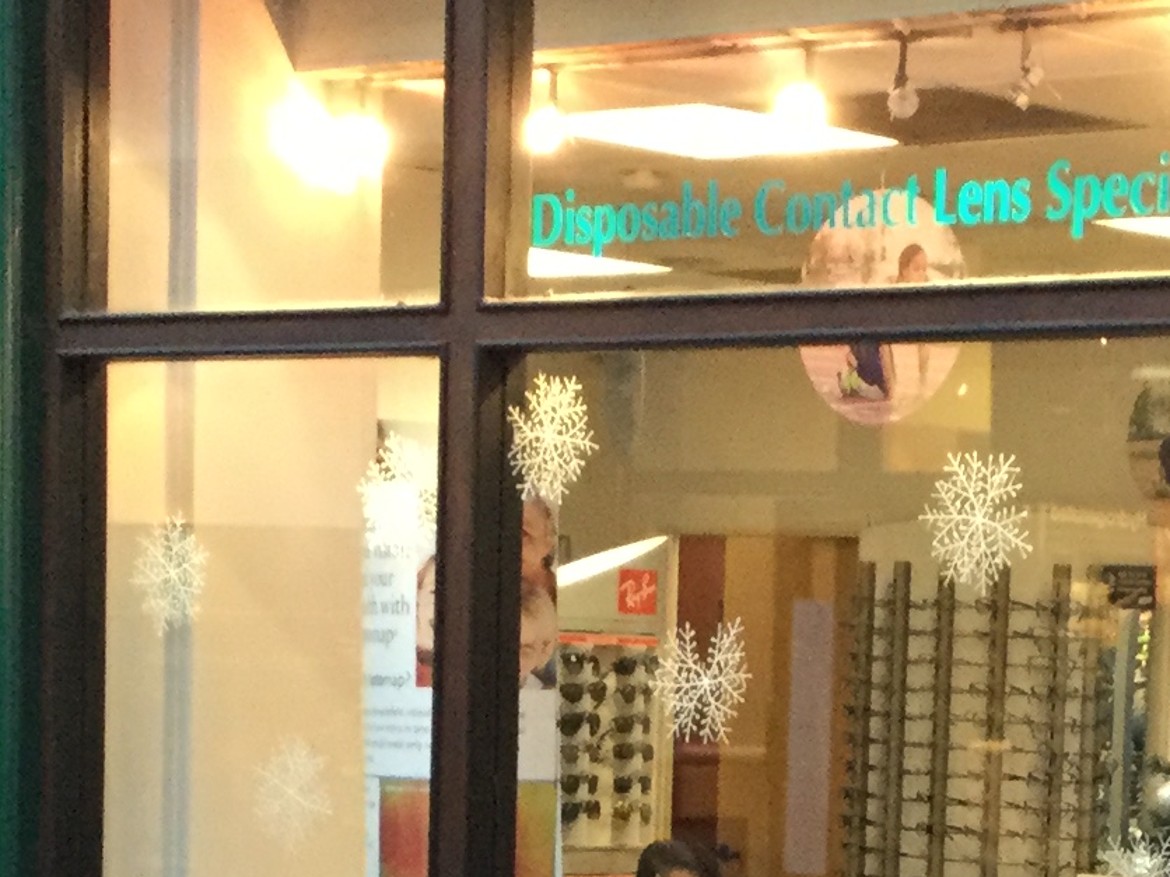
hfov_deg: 16.1
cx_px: 985
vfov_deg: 12.0
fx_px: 4090
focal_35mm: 121
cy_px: 1049
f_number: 2.4
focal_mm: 3.3
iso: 160
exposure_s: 1/33
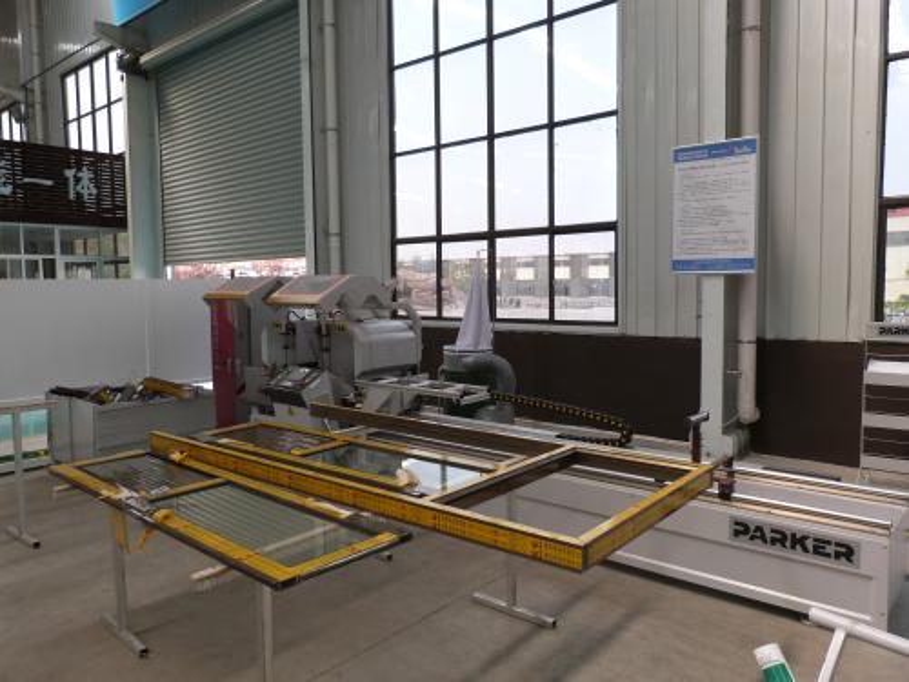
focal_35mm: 25
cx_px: 454
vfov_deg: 54.9
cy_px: 341
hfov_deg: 69.4
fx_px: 656
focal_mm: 4.5
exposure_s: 1/100
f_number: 3.2
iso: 100
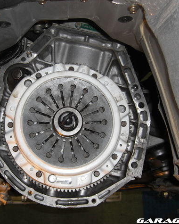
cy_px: 112
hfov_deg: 30.1
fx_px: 331
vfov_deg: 37.3
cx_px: 66
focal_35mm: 50
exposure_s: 1/60
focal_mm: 7.9
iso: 100
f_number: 2.8
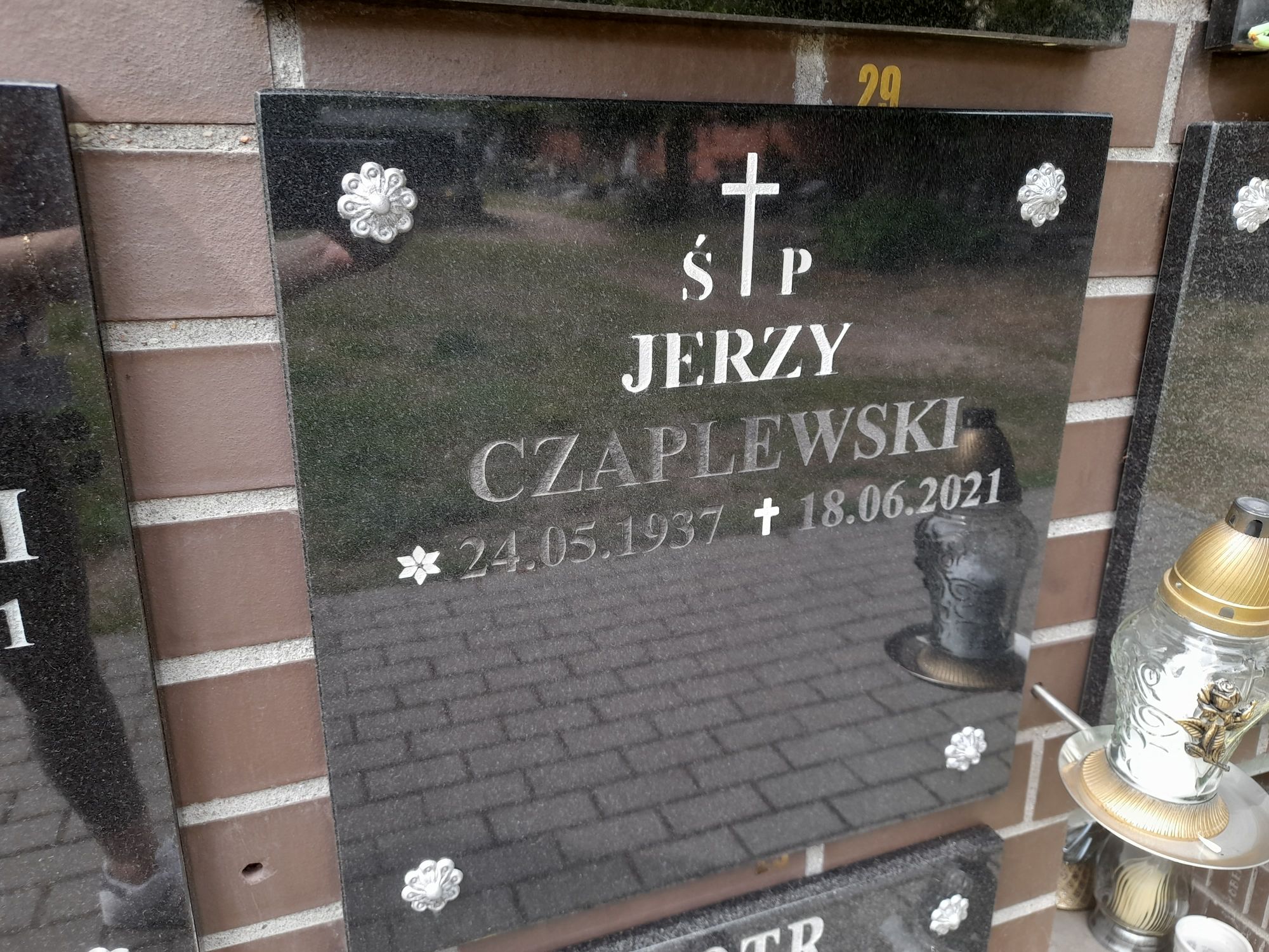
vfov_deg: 54.9
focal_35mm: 25
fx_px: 916
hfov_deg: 69.4
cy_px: 476
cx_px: 634
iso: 20
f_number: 2
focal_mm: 4.6
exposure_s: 1/50
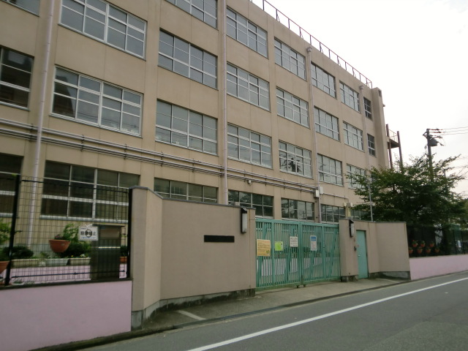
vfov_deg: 53.1
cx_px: 234
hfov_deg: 67.3
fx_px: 352
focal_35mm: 26
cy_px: 176
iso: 64
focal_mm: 4.65
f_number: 2.6
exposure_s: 1/640
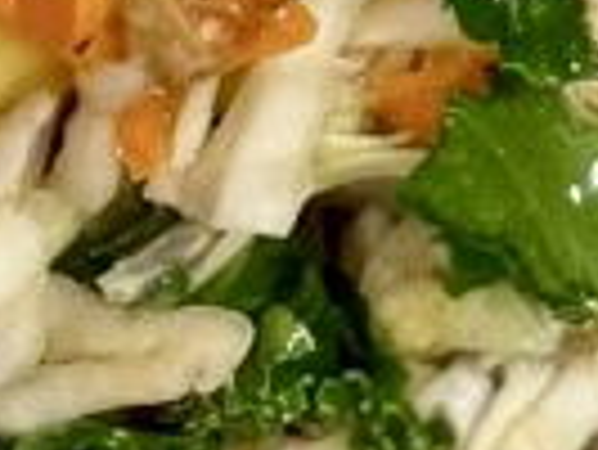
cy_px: 72
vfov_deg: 6.3
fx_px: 4098
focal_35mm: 237
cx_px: 148
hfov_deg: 8.3
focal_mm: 6.86
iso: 250
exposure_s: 1/40
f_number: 1.78
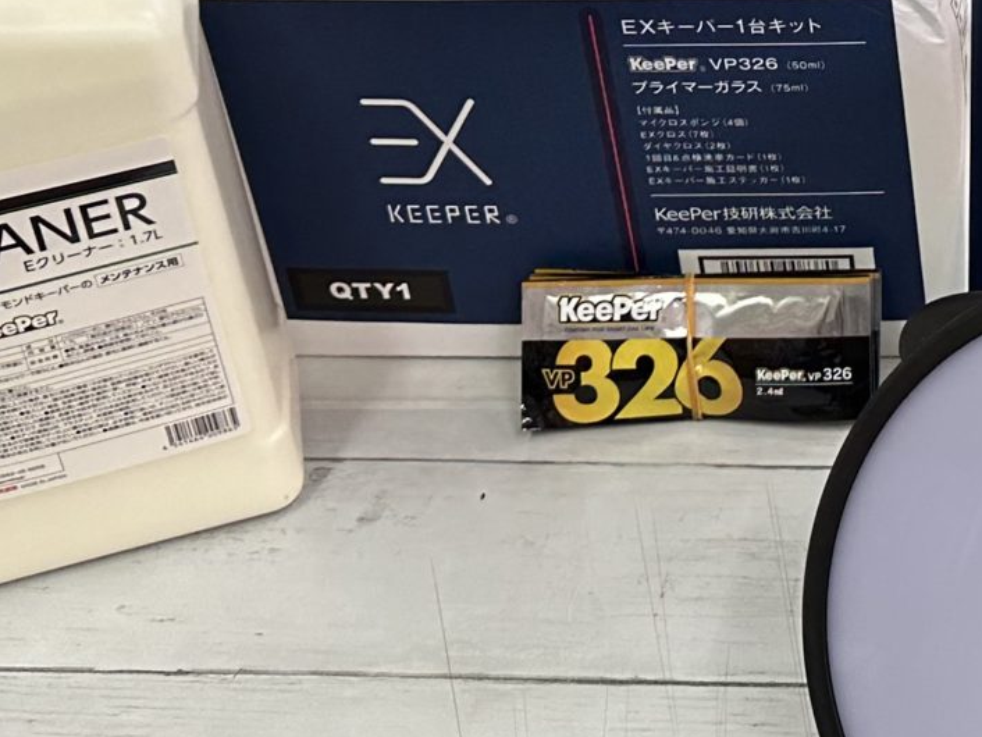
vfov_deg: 15.8
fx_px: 2469
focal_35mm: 87
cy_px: -303
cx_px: 1289
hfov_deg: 20.5
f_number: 1.78
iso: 125
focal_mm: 6.86
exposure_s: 1/120
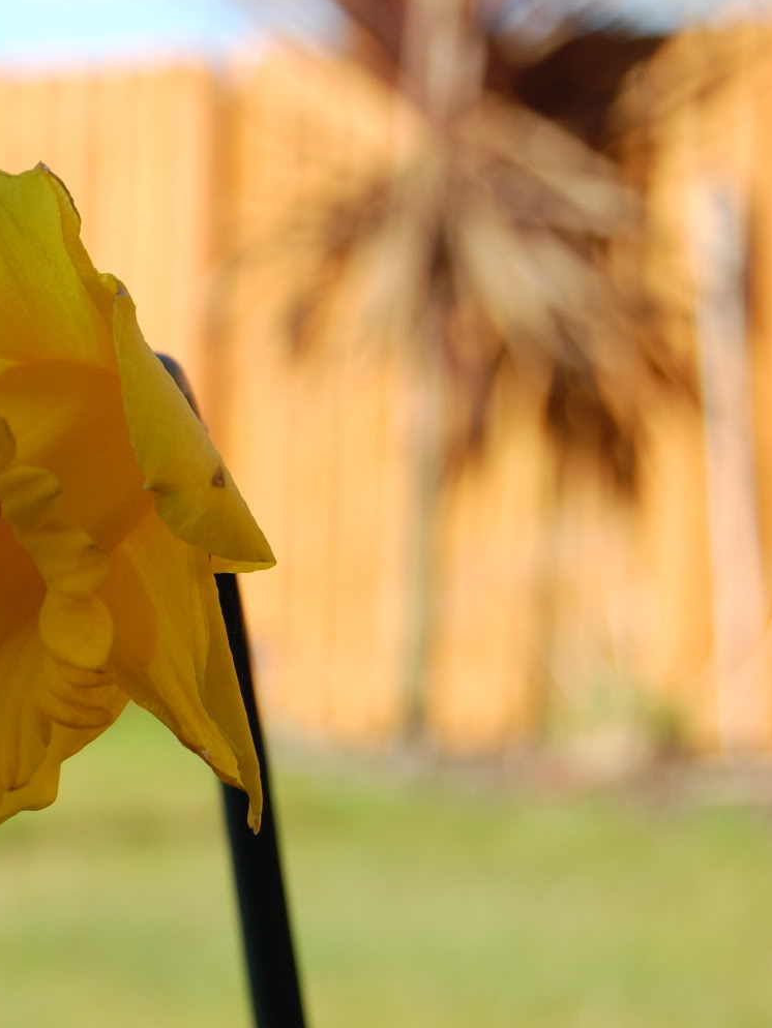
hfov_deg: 13.4
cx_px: 5
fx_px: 3240
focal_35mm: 109
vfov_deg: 18.0
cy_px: 512
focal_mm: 50
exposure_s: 1/320
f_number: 9
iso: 400
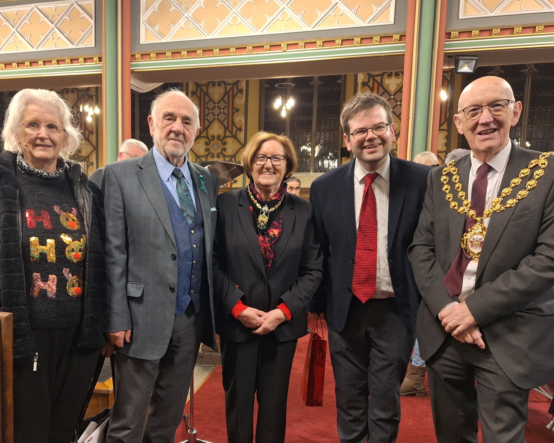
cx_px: 269
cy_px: 222
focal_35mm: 24
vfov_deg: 58.8
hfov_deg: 70.3
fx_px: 394
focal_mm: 5.54
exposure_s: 1/50
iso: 125
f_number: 1.8
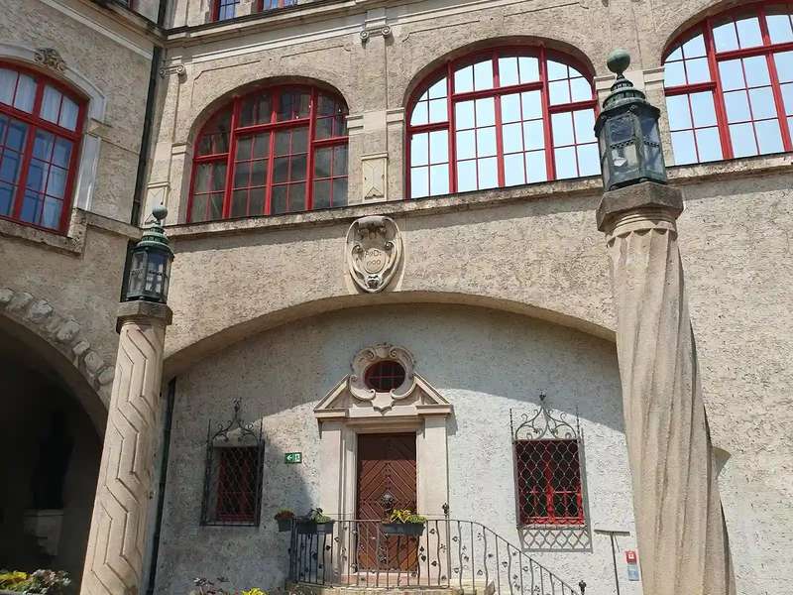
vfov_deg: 53.1
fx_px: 596
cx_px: 396
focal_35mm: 26
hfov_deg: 67.3
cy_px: 298
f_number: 2.4
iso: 50
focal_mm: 4.32
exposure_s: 1/1392
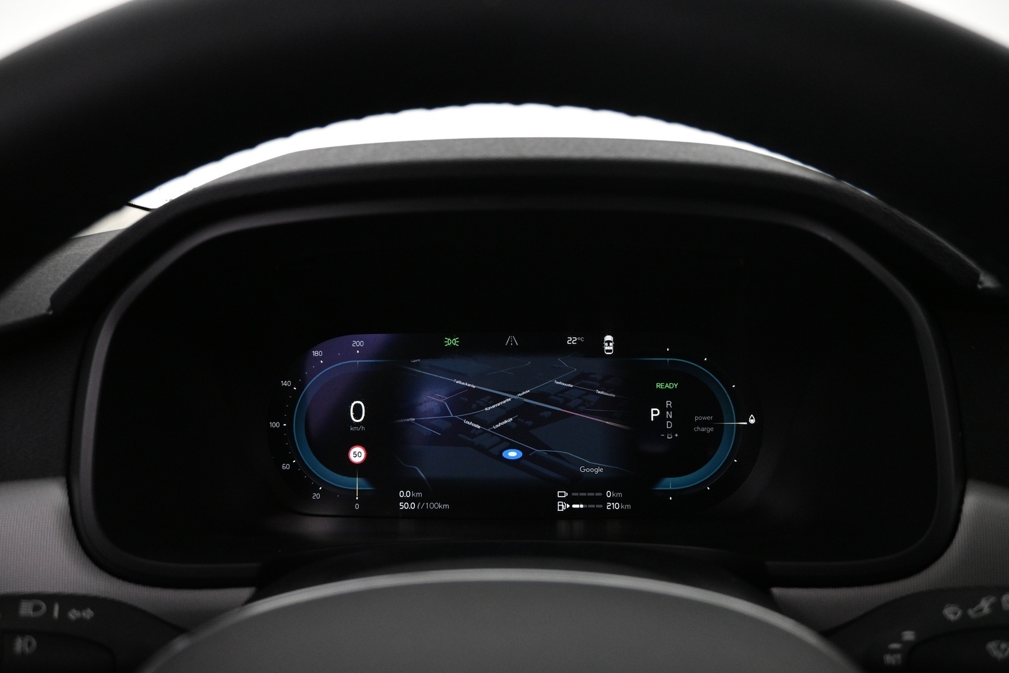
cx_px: 504
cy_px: 336
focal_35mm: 24
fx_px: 673
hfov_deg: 73.7
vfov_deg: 53.1
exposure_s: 1/40
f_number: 3.5
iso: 1600
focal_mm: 16
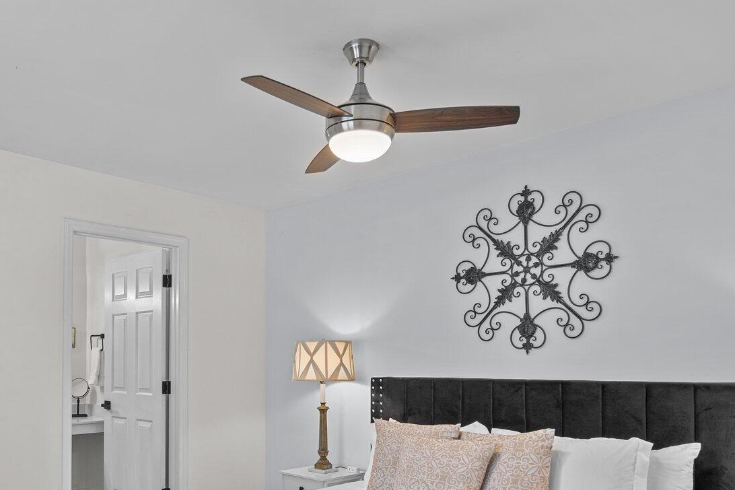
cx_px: 269
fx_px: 612
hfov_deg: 61.0
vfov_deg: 42.7
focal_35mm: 30
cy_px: 347
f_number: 4
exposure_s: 1/6
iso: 200
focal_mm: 16
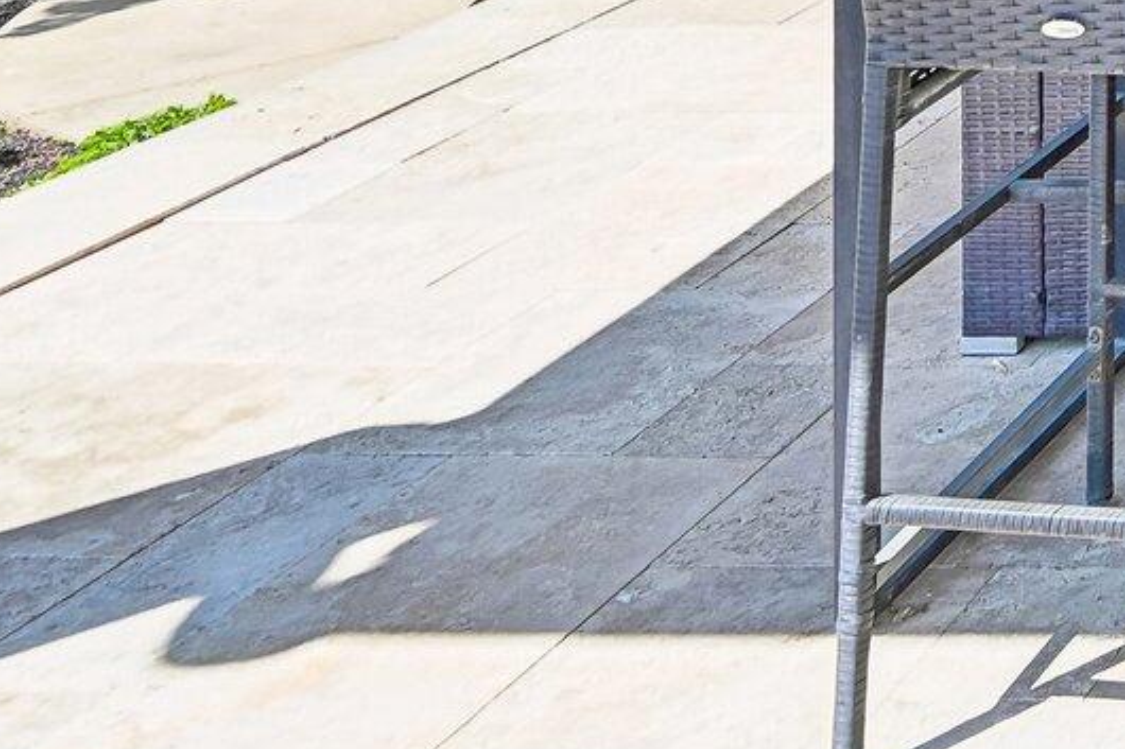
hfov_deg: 21.1
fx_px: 1872
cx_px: 2072
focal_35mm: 60
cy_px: -665
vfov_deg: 17.5
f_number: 4.8
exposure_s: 1/500
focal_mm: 15.5
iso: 400
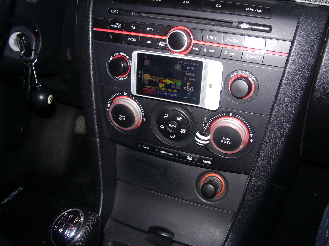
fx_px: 342
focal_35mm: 36
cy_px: 121
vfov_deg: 39.7
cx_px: 168
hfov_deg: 51.3
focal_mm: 5.8
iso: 100
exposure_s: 1/40
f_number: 2.6
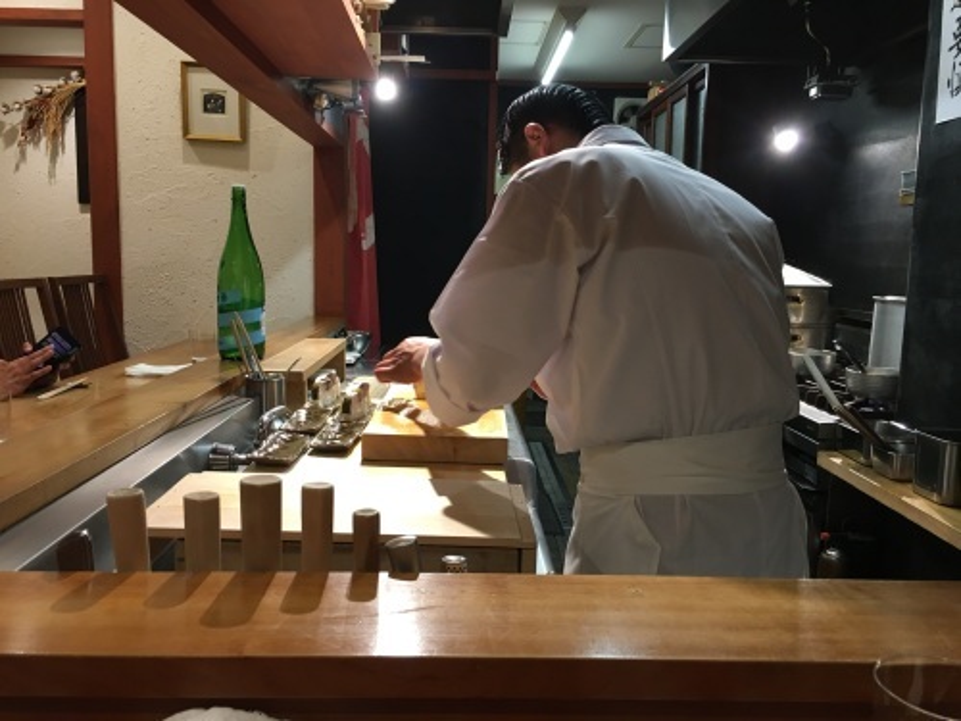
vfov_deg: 48.2
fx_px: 805
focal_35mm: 29
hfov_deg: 61.7
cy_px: 360
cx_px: 480
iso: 100
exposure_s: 1/30
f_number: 2.2
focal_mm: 4.15
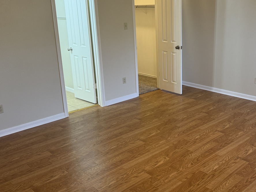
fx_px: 288
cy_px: 93
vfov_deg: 36.8
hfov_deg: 46.9
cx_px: 175
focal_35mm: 39
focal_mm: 6.76
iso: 160
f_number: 1.78
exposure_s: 1/60
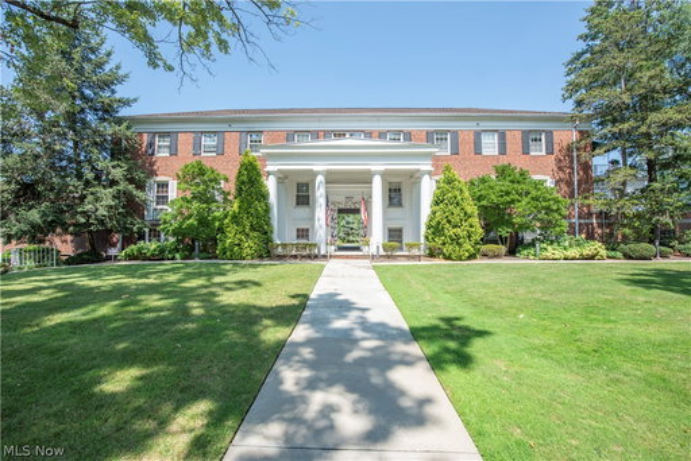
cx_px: 346
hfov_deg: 104.2
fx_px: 269
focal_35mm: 14
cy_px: 230
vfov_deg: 81.3
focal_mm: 14
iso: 400
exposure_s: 1/400
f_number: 8
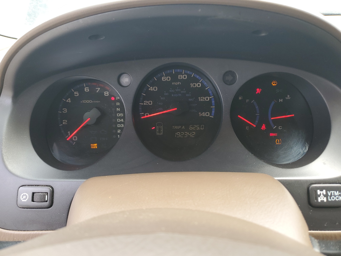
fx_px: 256
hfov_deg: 67.3
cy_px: 128
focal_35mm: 26
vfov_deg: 53.1
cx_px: 170
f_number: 1.5
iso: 50
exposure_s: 1/143
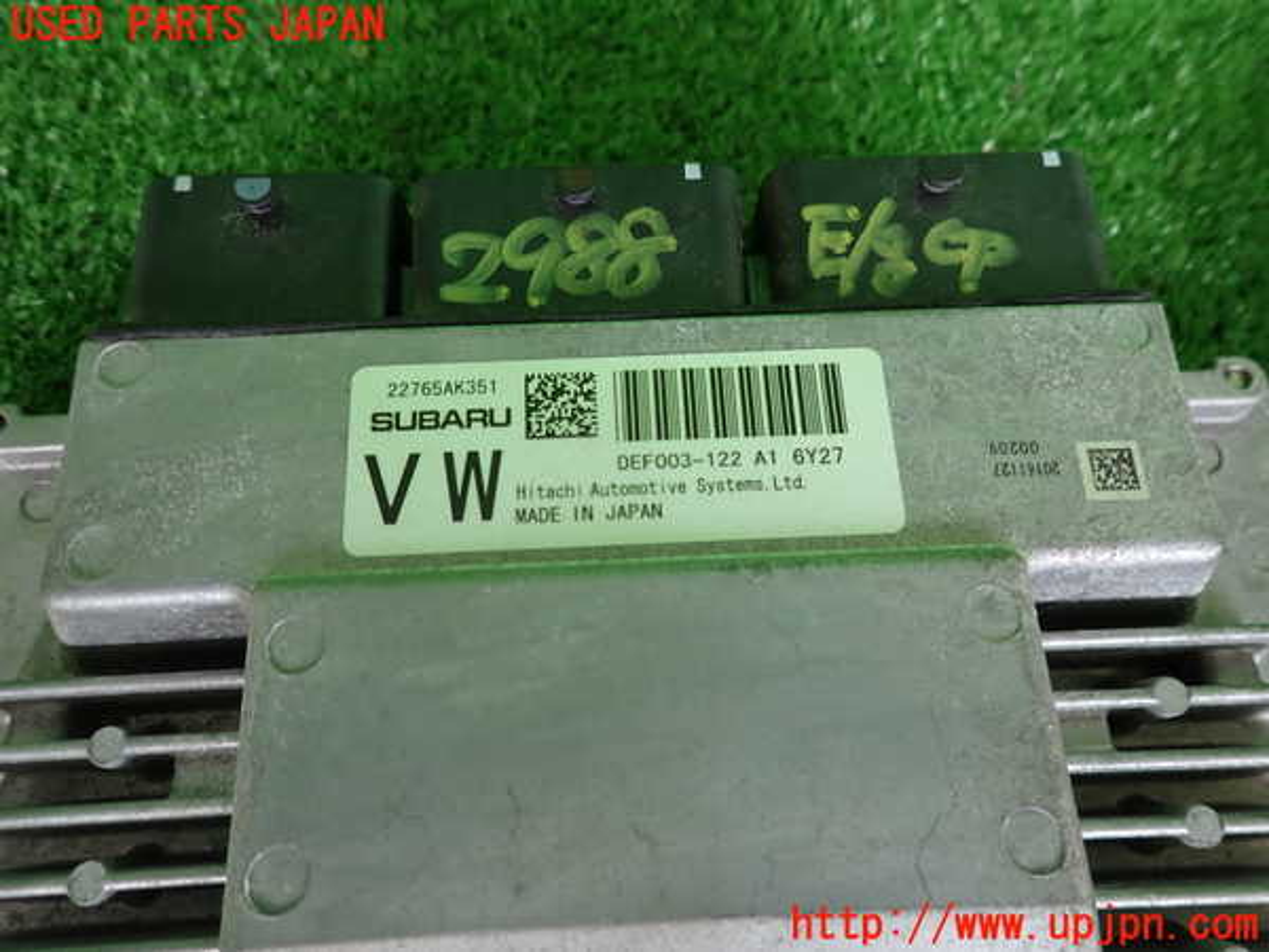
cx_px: 634
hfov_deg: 69.4
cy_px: 476
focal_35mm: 25
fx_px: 916
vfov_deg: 54.9
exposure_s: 1/60
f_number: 2
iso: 160
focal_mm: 4.5
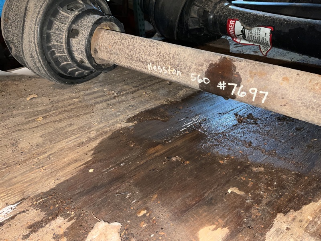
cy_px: 120
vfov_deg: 48.2
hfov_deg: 61.7
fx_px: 269
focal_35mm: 29
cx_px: 160
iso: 32
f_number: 1.8
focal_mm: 3
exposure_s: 1/43
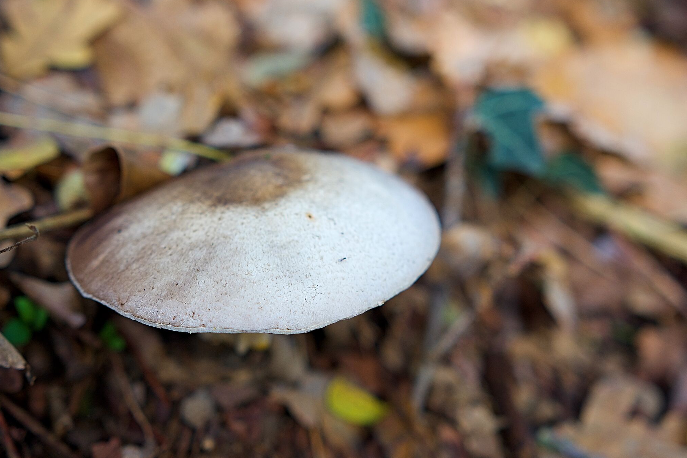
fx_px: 1194
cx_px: 304
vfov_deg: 21.7
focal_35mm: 63
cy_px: 225
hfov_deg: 32.1
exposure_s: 1/100
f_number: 2.2
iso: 320
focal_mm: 35
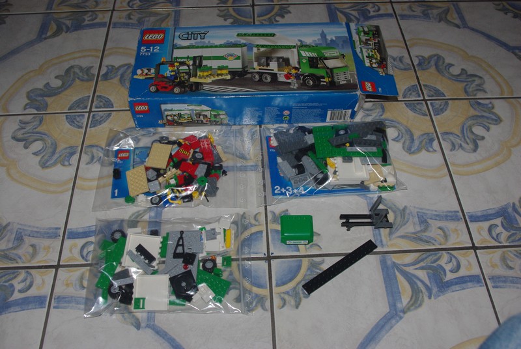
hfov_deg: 55.7
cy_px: 174
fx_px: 493
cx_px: 260
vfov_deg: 39.0
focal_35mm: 34
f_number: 5.6
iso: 400
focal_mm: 23.13
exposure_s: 1/45
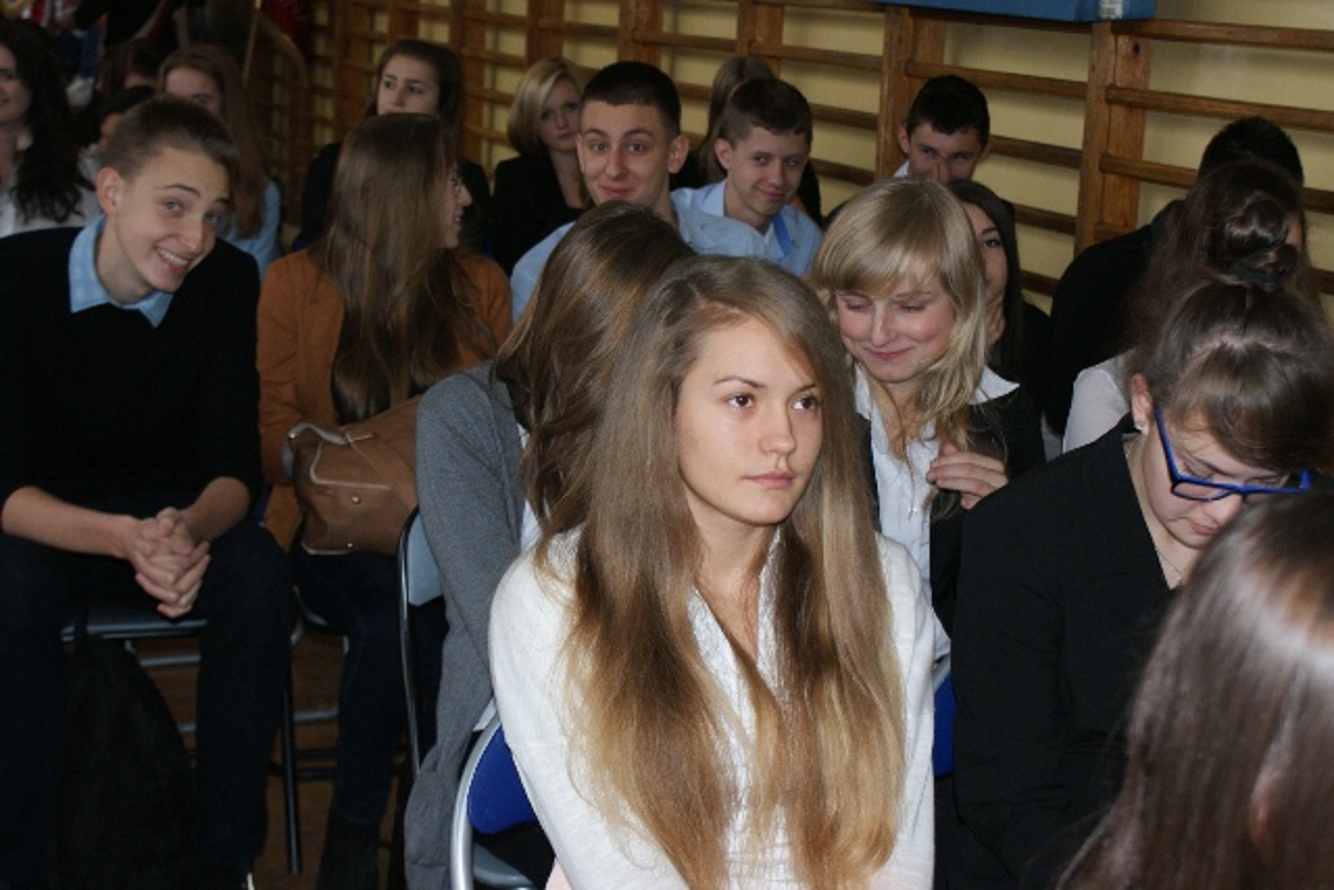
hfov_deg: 33.4
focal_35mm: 60
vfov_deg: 22.6
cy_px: 445
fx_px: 2224
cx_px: 667
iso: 400
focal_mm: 40
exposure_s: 1/60
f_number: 5.6
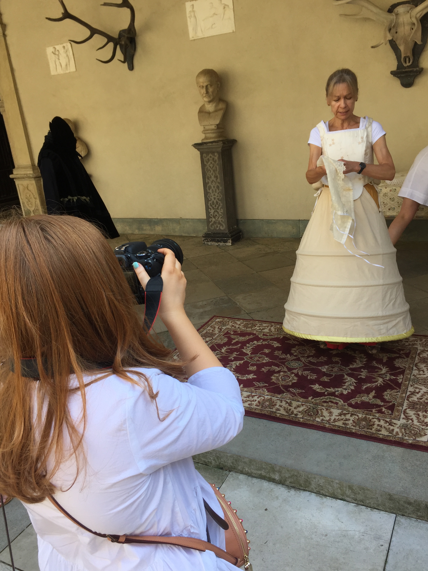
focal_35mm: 30
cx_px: 211
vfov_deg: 60.0
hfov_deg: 46.8
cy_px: 285
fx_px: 495
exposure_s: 1/341
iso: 32
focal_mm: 4.15
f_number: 2.2
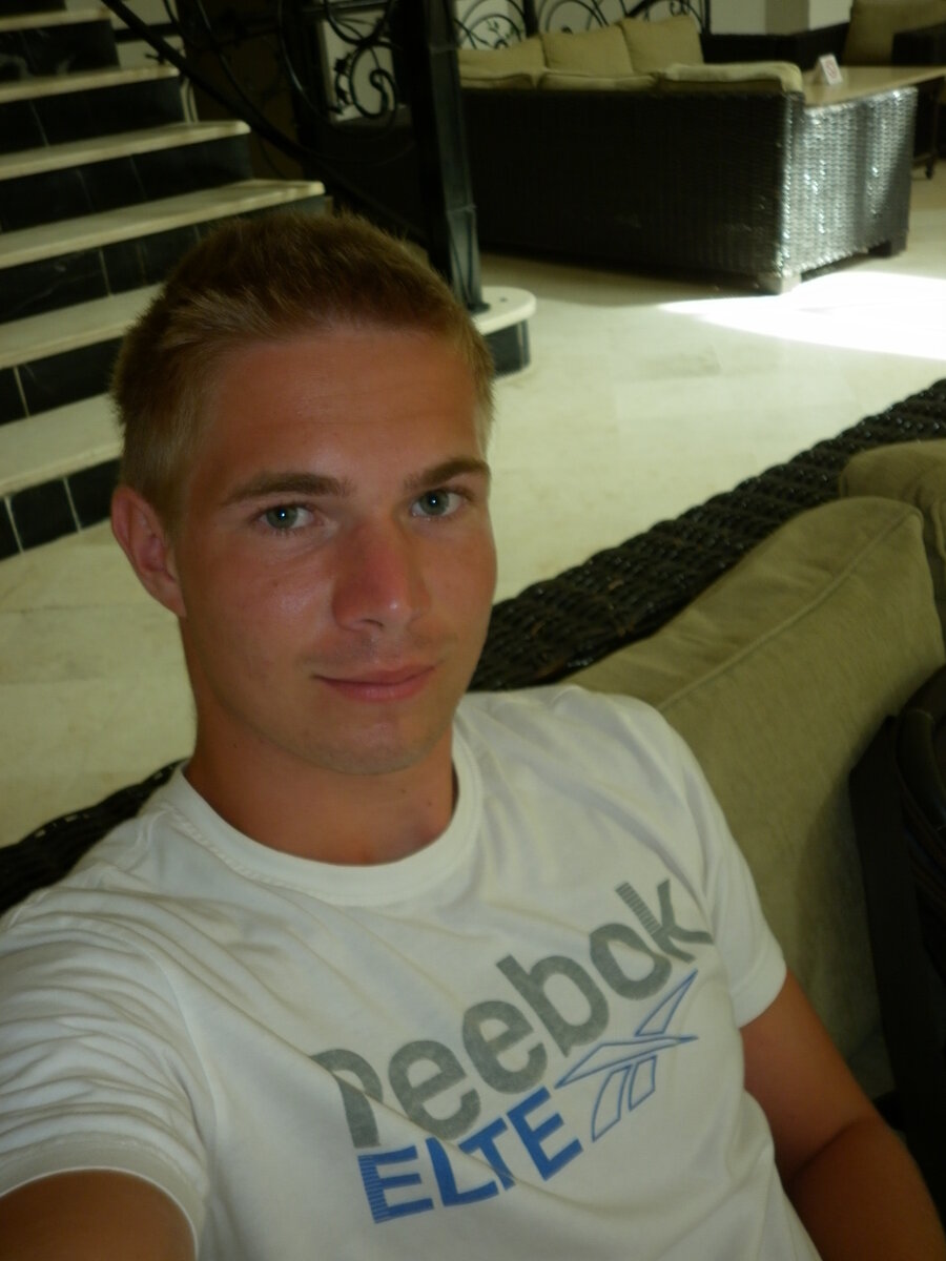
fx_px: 1312
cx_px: 473
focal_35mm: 36
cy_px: 630
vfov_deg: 51.4
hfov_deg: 39.7
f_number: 3.1
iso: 100
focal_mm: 6.5
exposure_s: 1/40
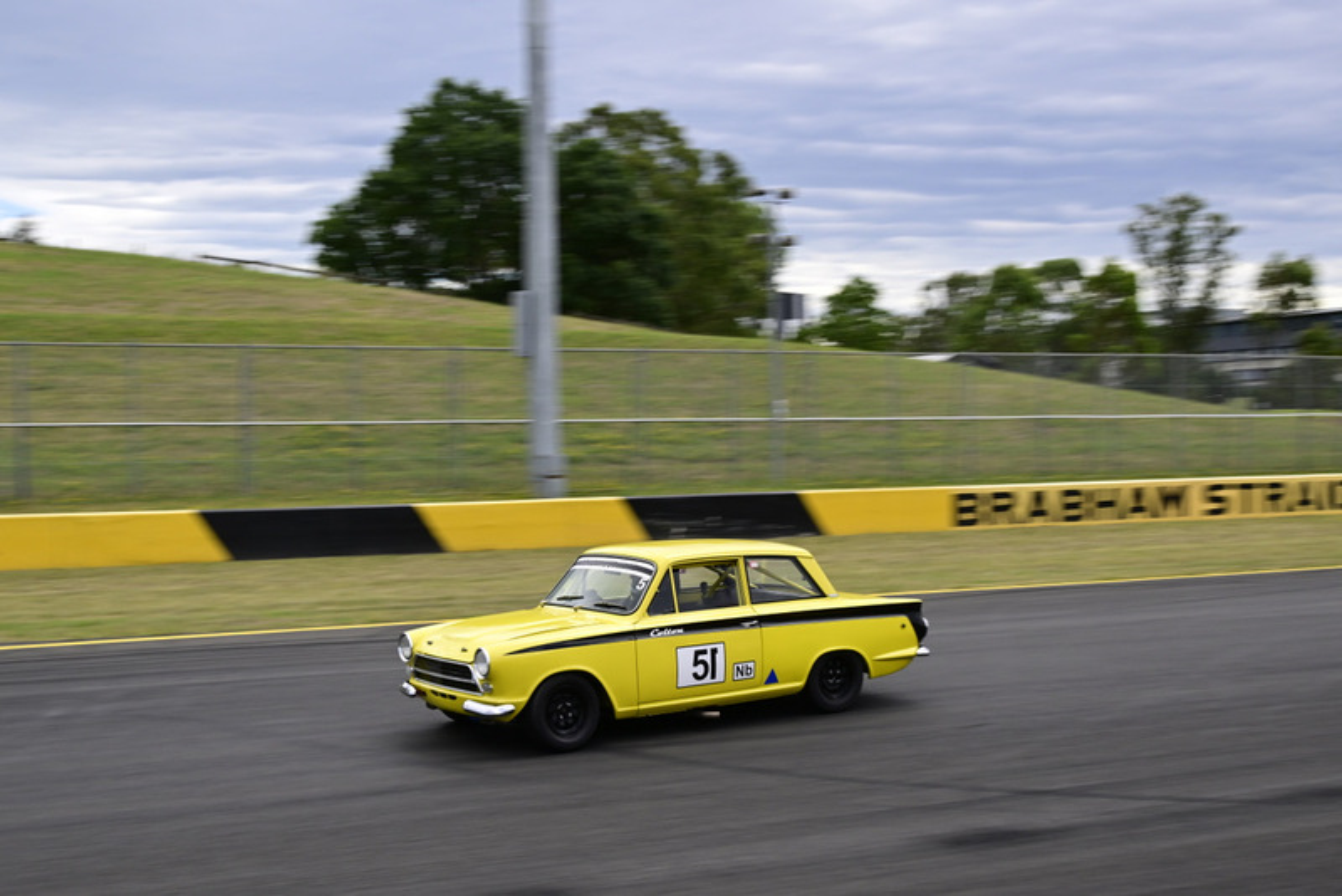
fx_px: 1678
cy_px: 448
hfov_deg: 43.6
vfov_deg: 29.9
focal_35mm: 45
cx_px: 671
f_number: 10
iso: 250
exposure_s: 1/250
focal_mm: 30
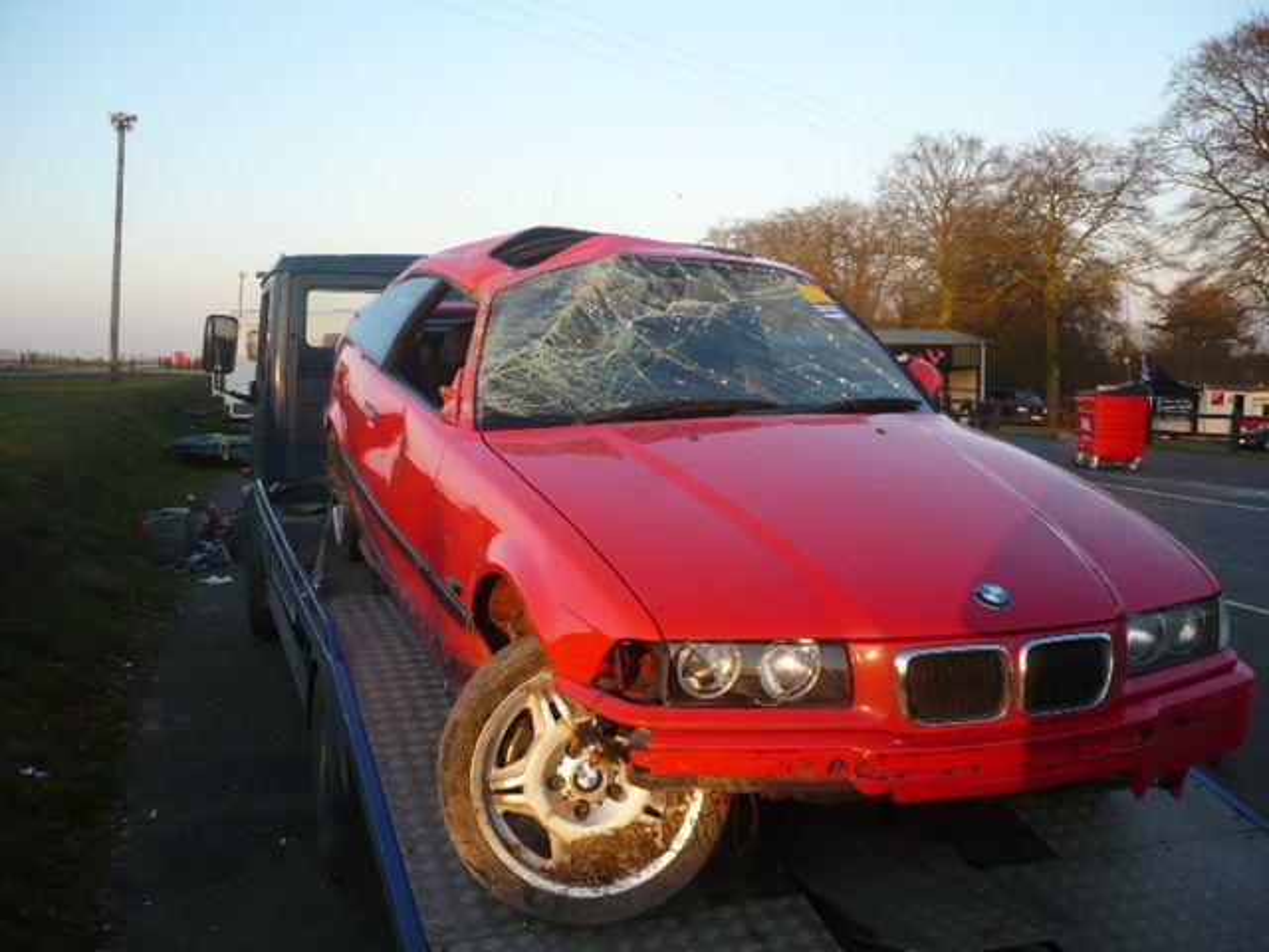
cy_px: 476
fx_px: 1283
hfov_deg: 52.6
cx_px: 634
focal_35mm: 35
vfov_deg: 40.7
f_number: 2.8
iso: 100
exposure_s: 1/320
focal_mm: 5.8
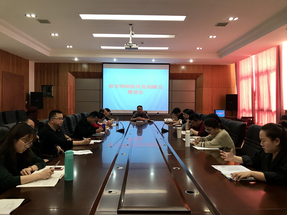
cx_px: 144
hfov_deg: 63.4
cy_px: 108
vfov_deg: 49.7
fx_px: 232
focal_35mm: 28
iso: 40
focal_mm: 3.99
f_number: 1.8
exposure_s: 1/17
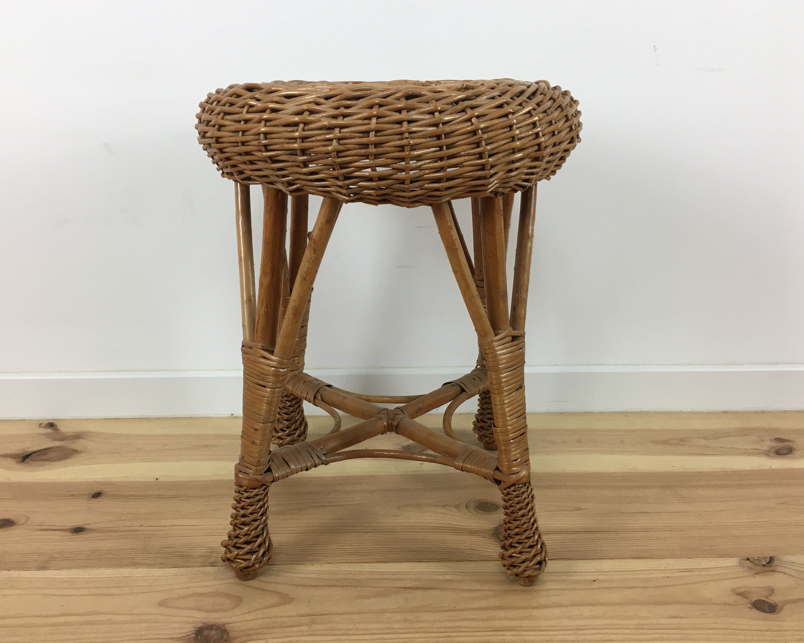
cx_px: 389
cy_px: 320
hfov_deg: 57.2
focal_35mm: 31
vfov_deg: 47.1
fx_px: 738
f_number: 2.2
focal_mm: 4.15
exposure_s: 1/33
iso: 25
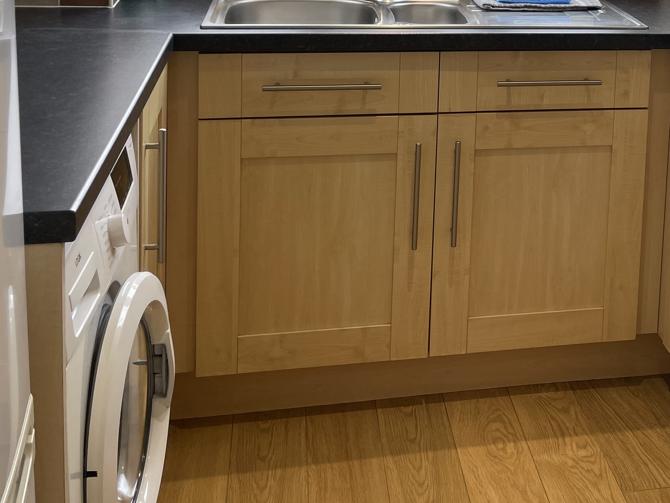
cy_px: -5
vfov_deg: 24.8
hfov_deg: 32.6
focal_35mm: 56
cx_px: 607
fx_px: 1084
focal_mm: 4.2
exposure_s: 1/158
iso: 32
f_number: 1.6
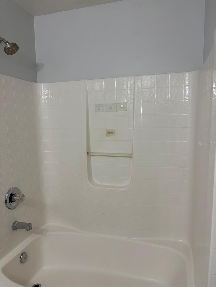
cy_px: 144
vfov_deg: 67.3
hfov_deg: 53.1
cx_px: 108
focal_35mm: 26
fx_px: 216
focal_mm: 5.96
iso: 125
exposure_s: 1/60
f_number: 1.6
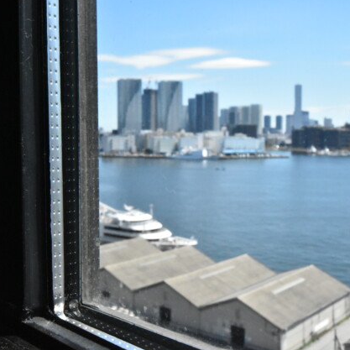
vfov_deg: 36.1
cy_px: 173
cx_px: 217
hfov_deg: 35.9
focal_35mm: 47
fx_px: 538
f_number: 18
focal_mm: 24
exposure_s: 1/1250
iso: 6400
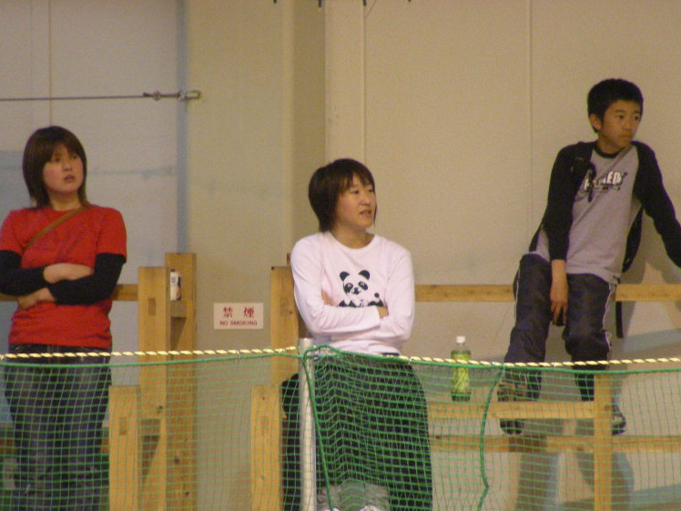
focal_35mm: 520
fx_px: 10230
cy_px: 327
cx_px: 300
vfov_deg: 2.9
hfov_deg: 3.8
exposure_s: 1/15
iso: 323
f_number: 3.5
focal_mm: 63.3
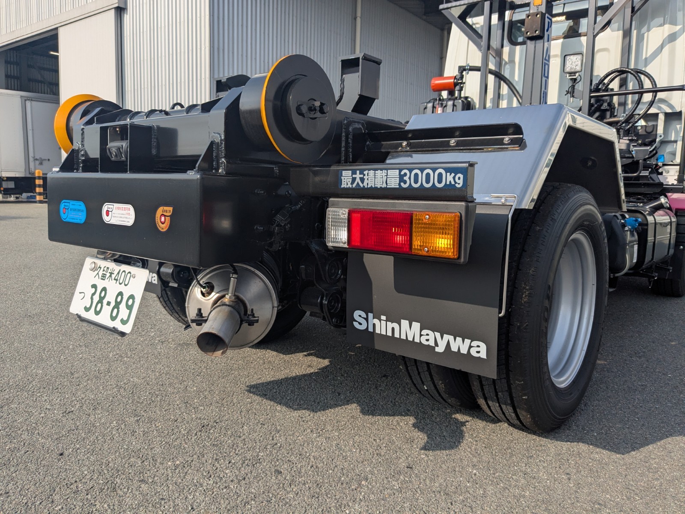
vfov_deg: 51.4
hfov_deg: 65.3
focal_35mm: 27
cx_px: 342
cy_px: 257
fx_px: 534
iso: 54
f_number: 1.73
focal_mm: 4.38
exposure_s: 1/3344
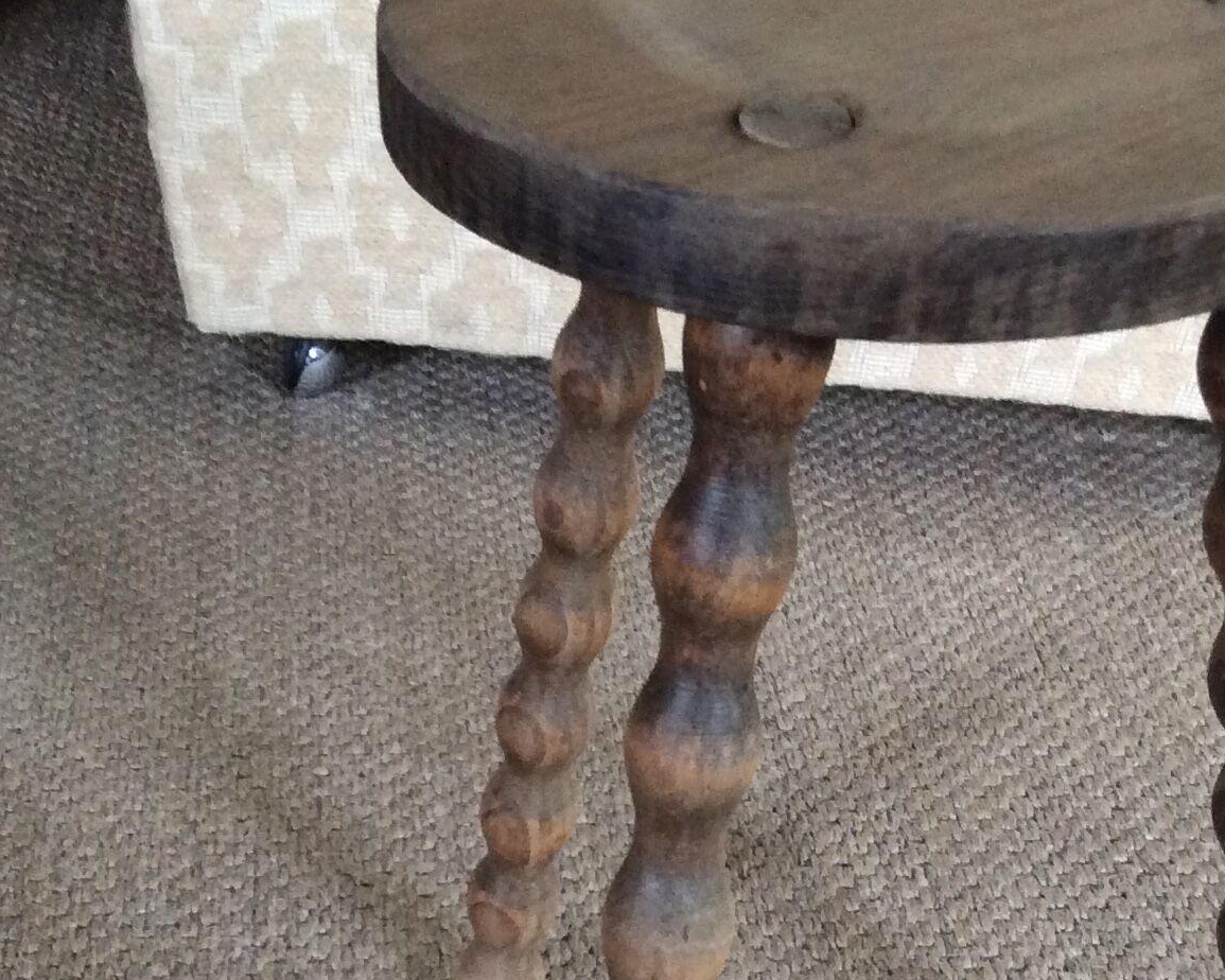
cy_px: 771
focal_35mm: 70
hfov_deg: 27.1
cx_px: 672
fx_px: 2538
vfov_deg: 21.6
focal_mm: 3.3
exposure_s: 1/25
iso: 160
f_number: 2.4
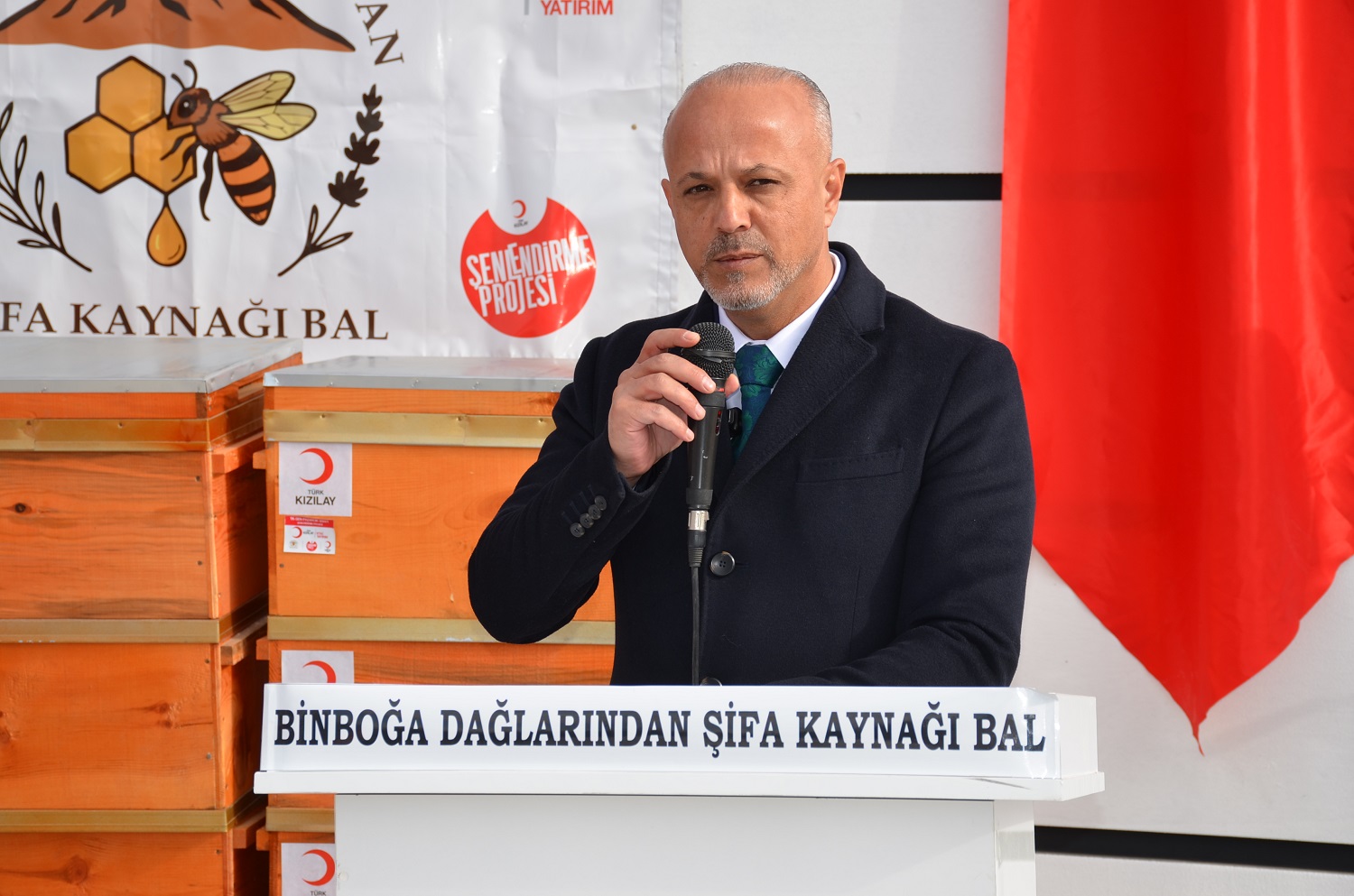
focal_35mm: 90
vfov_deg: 15.1
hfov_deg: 22.7
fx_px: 3377
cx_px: 677
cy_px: 448
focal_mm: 60
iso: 100
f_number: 8
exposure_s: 1/250
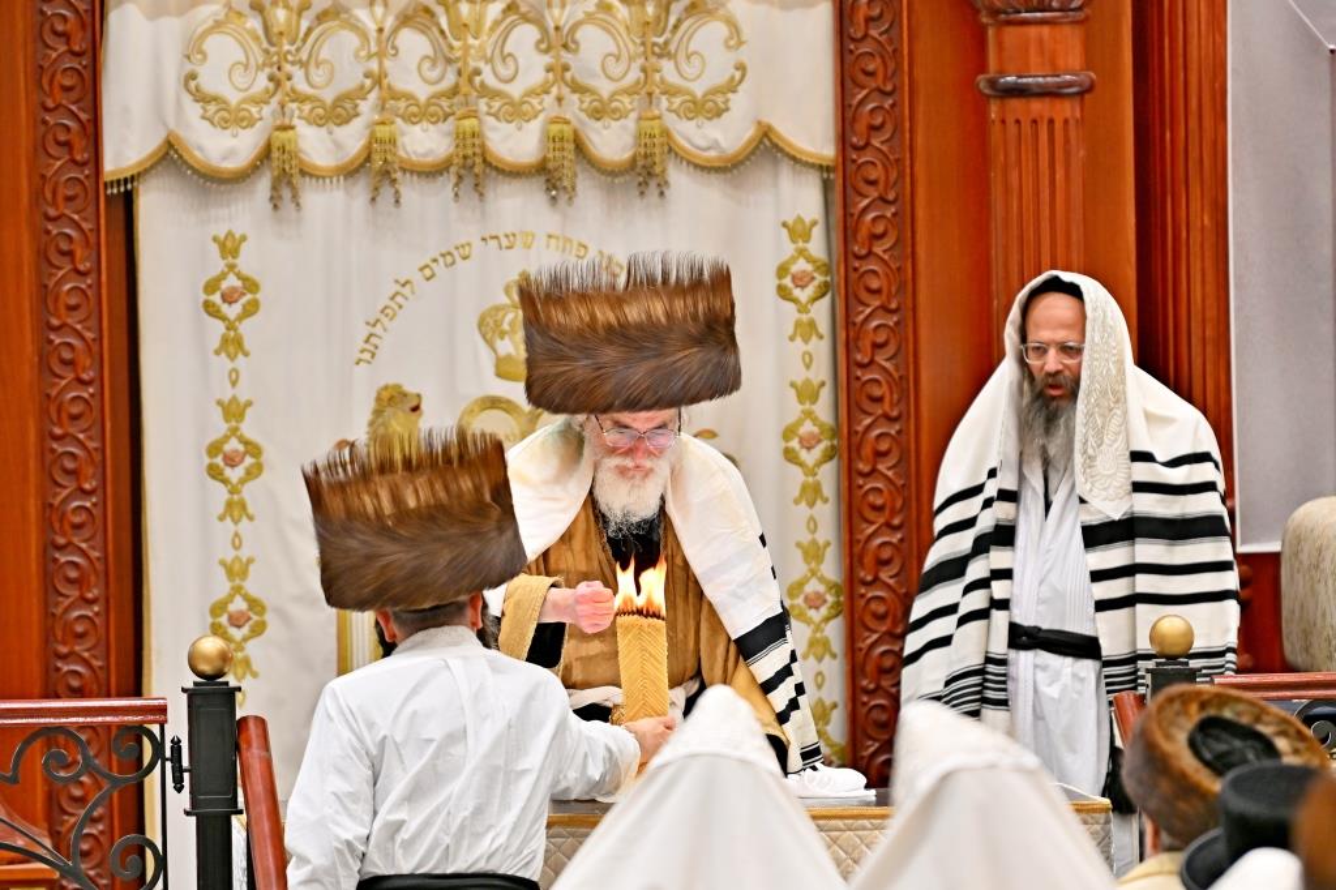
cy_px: 445
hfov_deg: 6.9
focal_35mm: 300
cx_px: 668
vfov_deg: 4.6
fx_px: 11129
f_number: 2.8
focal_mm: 200
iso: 160
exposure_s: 1/250
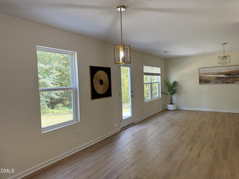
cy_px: 90
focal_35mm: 24
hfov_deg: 71.6
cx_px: 120
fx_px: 166
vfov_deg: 56.8
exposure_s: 1/233
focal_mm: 6.76
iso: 160
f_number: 1.78
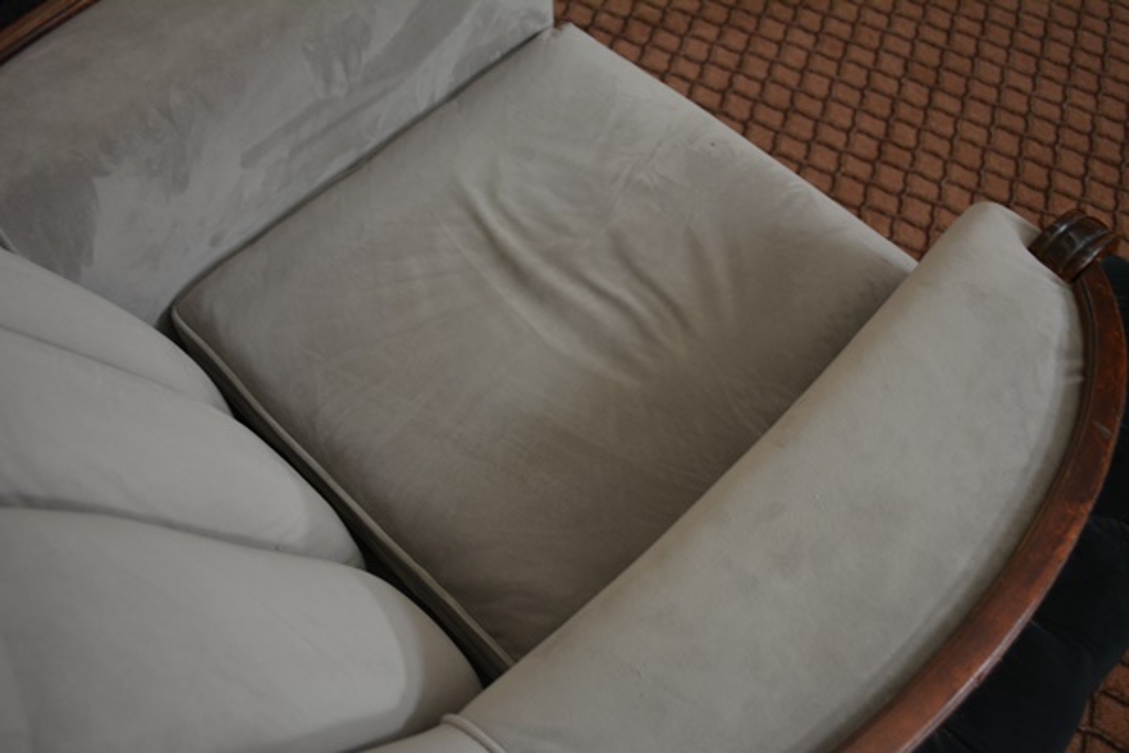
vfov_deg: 36.9
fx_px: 1129
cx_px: 564
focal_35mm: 36
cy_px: 376
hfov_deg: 53.1
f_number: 4
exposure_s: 1/30
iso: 900
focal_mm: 24
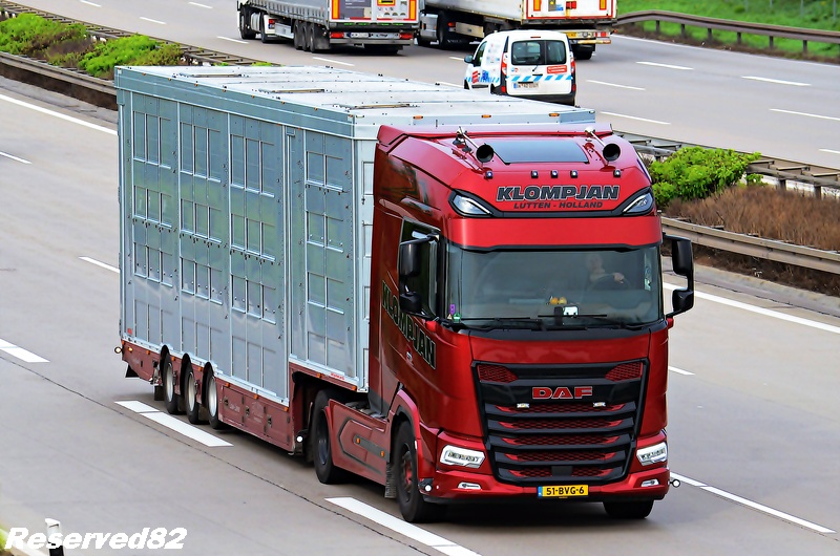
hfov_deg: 7.6
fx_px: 6287
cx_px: 420
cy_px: 278
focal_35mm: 270
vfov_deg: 5.1
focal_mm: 180
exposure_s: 1/640
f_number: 8
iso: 1600
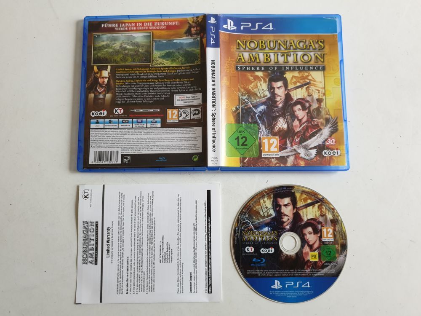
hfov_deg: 67.3
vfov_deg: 53.1
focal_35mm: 26
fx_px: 316
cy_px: 158
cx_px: 210
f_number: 1.5
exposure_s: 1/50
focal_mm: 4.3
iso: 160
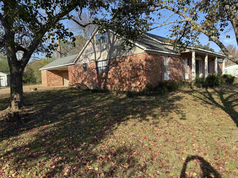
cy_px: 89
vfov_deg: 56.8
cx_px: 119
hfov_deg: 71.6
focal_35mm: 24
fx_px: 165
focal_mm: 6.76
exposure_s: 1/1689
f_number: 1.78
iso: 80
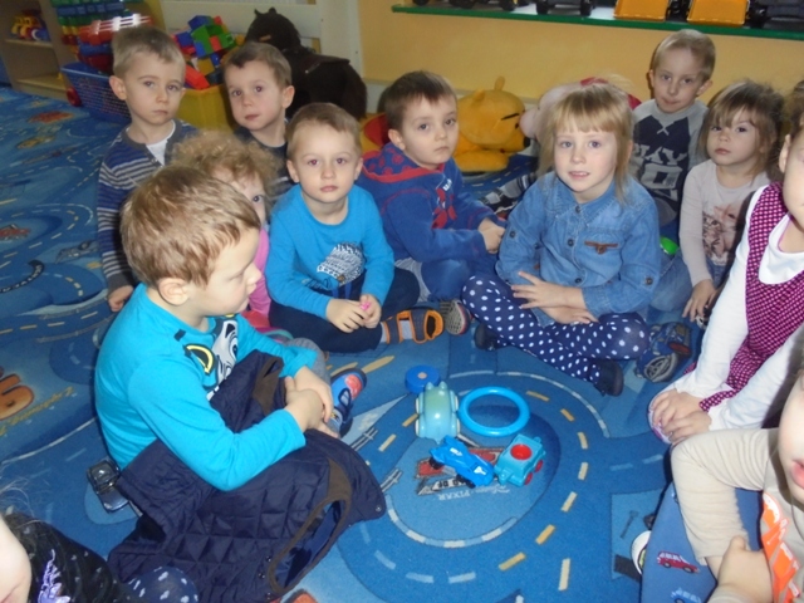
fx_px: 604
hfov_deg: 67.3
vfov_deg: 53.1
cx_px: 402
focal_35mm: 26
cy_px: 302
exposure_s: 1/30
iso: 400
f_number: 3.5
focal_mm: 4.6
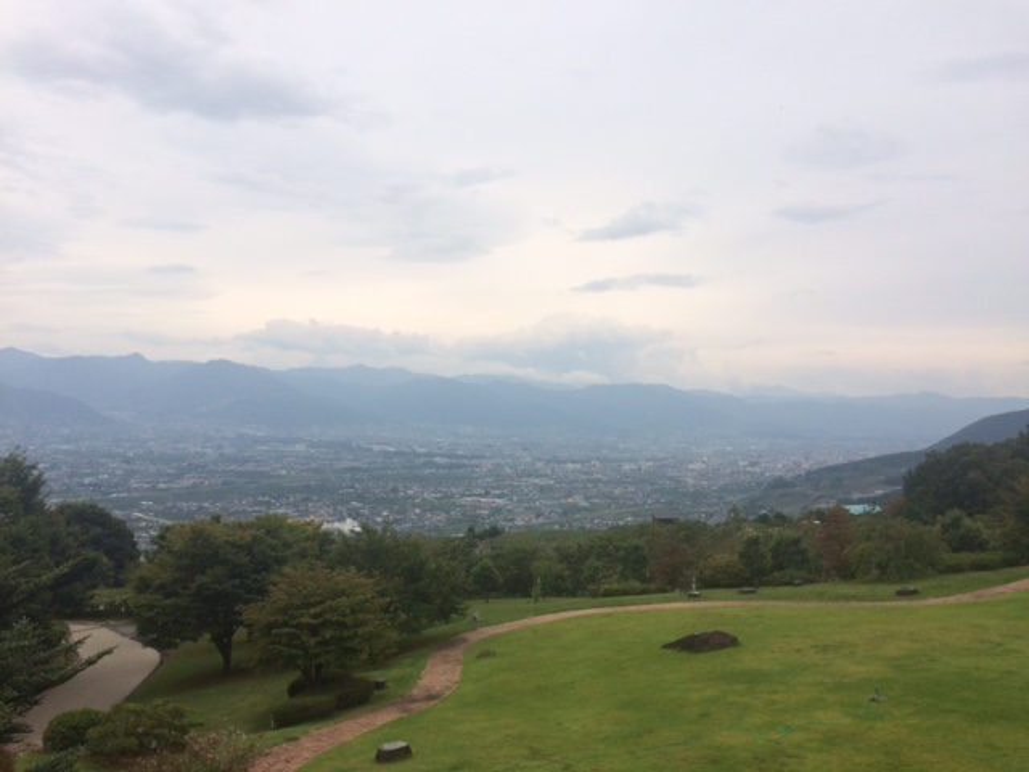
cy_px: 386
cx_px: 514
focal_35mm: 29
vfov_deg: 48.2
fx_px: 862
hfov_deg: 61.7
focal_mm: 4.15
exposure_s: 1/1053
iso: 32
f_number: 2.2
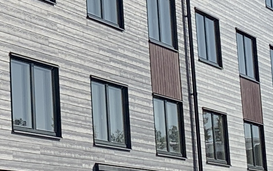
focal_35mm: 167
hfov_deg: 12.4
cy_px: -48
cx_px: -16
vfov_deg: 7.8
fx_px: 1243
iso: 25
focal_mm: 4.25
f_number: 1.8
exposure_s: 1/3937
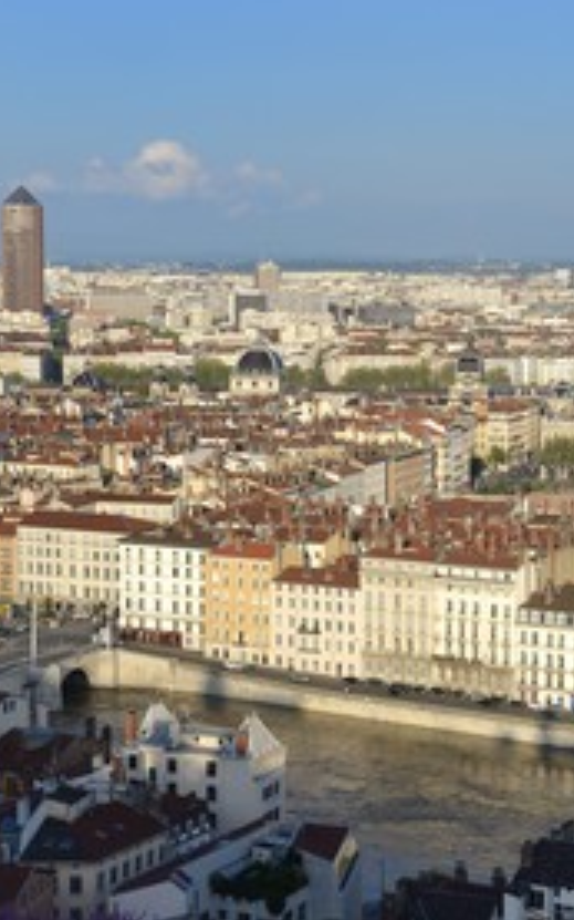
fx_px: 2129
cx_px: 448
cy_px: 458
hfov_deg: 15.3
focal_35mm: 85
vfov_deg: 24.4
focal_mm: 55
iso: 200
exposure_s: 1/250
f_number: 10
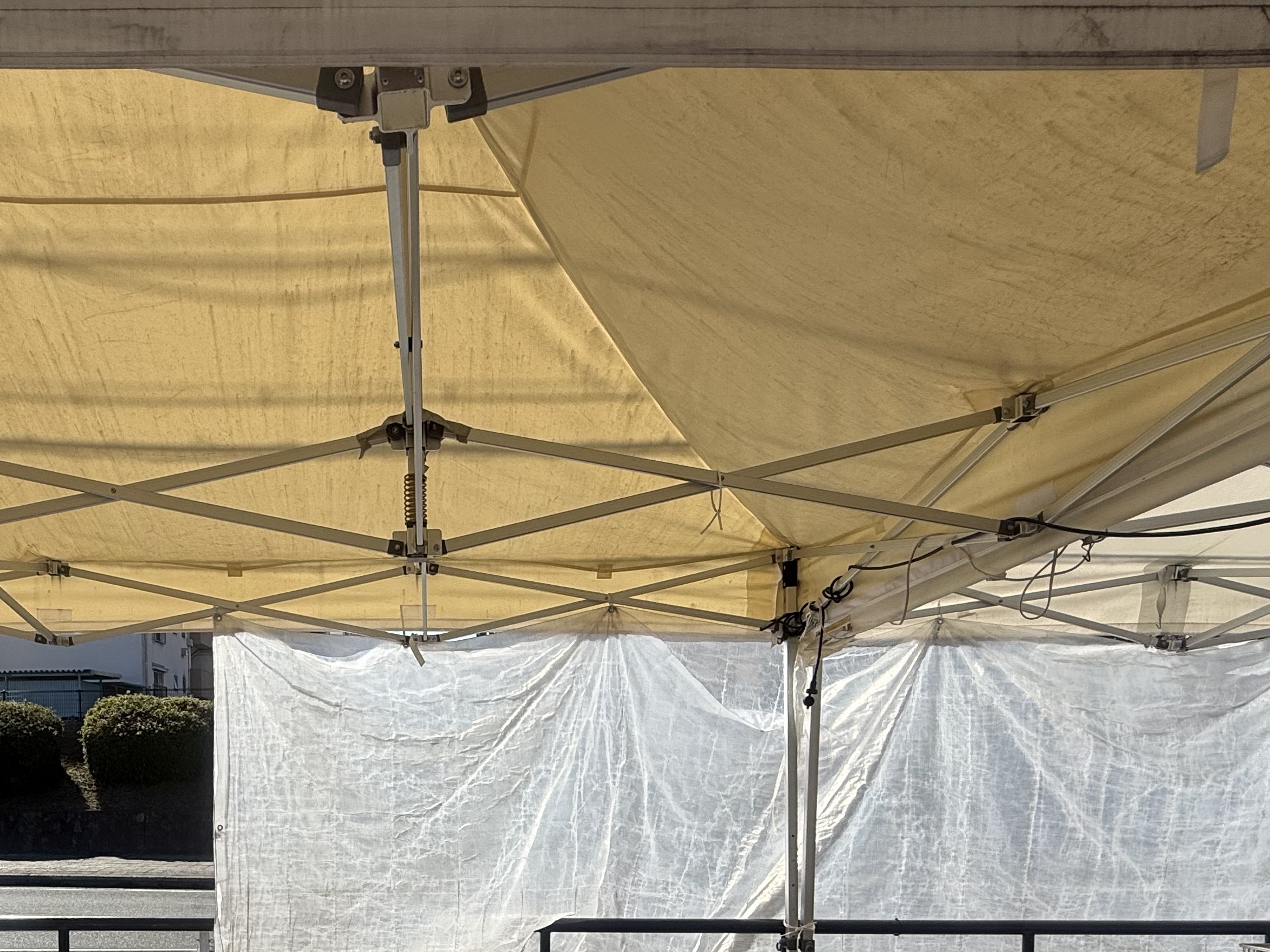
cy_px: 846
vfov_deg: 47.9
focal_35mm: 26
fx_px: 954
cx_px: 424
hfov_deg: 65.5
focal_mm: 2.22
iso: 50
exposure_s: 1/3125
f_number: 2.2
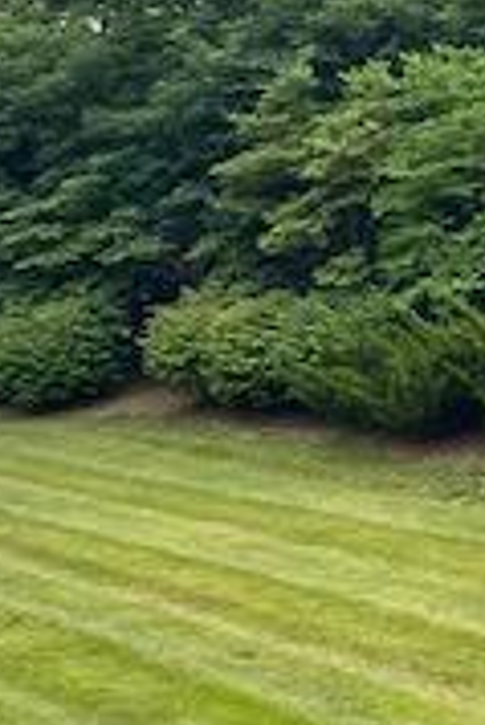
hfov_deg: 14.0
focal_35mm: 97
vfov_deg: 20.9
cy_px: 472
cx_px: 456
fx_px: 1956
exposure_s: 1/522
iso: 32
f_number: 1.8
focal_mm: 4.25
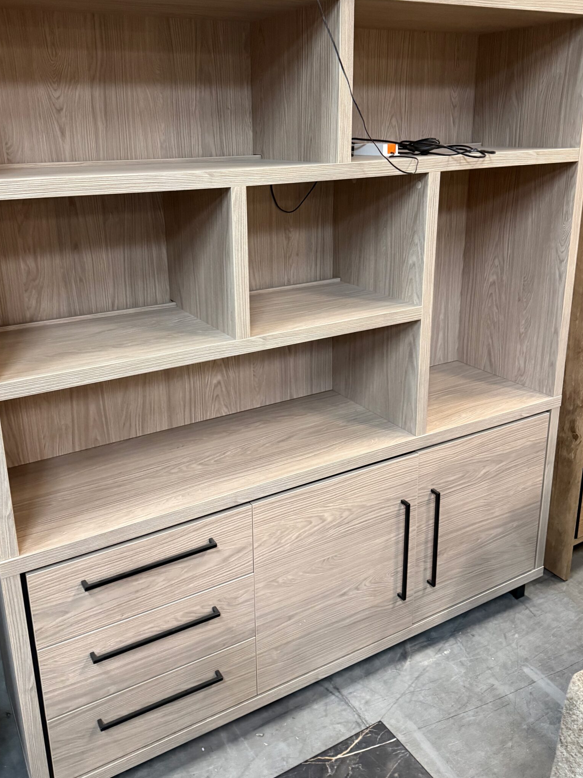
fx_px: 674
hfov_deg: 46.7
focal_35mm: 30
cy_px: 327
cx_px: 262
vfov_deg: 59.6
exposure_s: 1/50
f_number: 1.78
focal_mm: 6.76
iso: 500
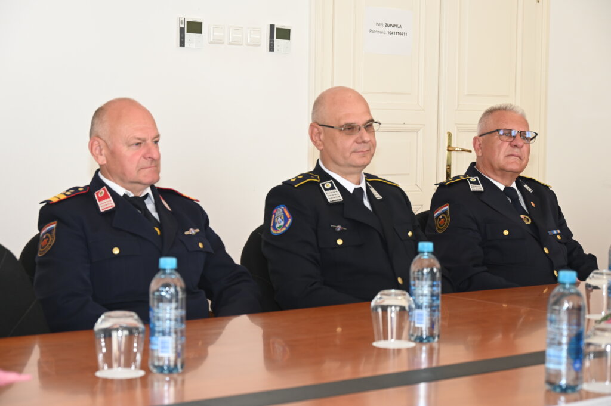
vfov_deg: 18.9
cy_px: 203
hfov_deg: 28.1
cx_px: 306
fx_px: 1221
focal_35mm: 72
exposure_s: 1/80
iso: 720
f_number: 6
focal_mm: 72
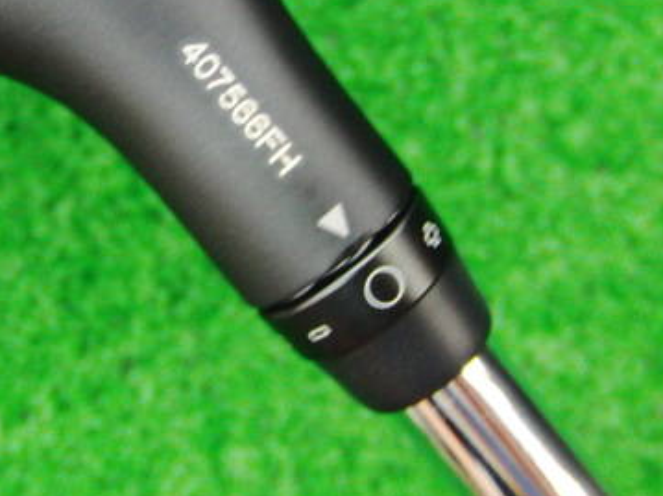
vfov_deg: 21.9
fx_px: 1264
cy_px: 94
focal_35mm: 66
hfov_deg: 29.1
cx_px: 190
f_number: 3.6
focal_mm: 6.42
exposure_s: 1/15
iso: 400
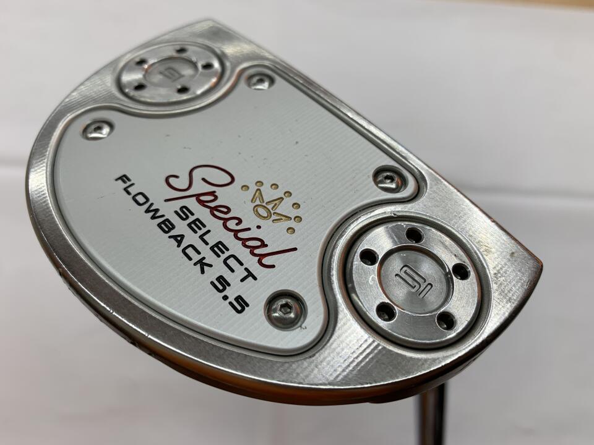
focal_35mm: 26
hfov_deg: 67.3
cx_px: 297
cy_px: 222
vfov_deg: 53.1
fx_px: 446
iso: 25
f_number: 1.8
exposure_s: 1/239
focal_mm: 4.25
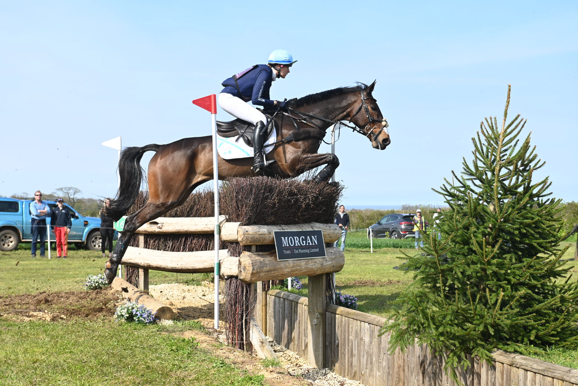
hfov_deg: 38.2
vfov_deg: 26.0
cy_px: 193
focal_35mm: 52
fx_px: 835
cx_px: 289
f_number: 5.6
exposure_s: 1/2500
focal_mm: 52
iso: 900
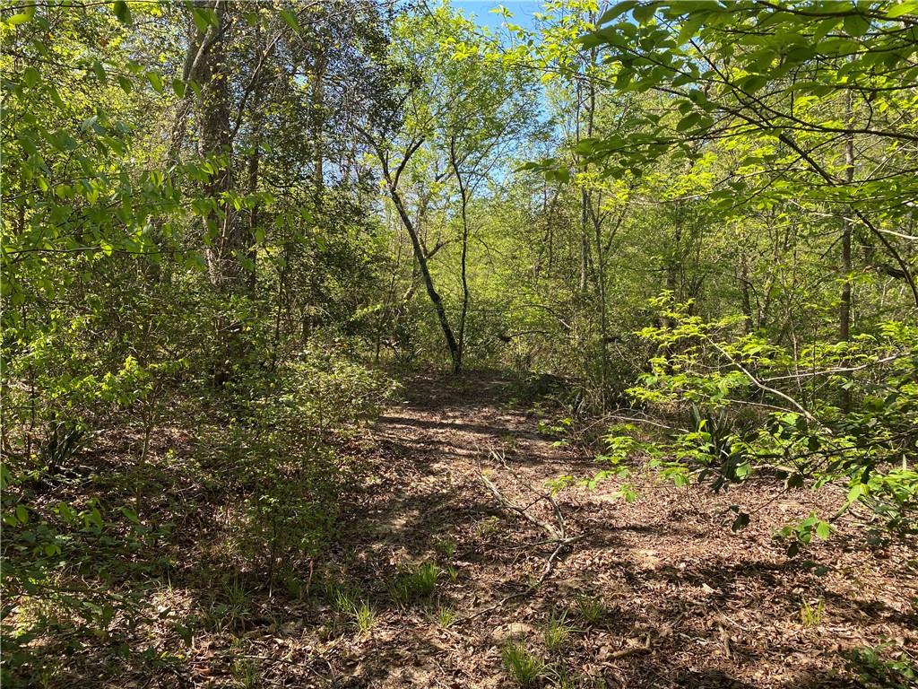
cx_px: 459
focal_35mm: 26
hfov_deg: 67.3
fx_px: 690
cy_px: 344
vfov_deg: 53.1
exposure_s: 1/497
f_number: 1.8
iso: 32
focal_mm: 4.25
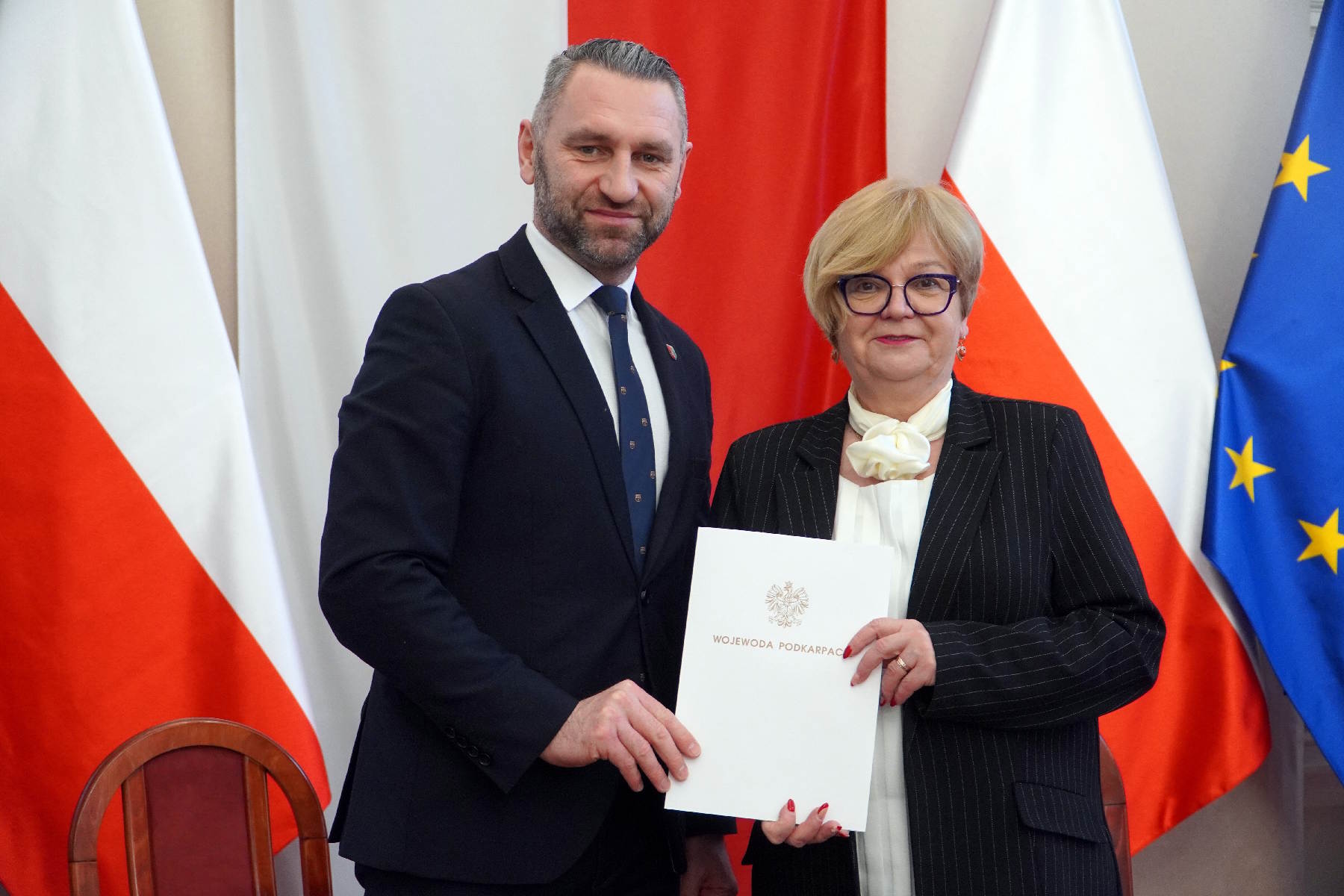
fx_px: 1960
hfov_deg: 37.9
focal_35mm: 52
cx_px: 672
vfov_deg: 25.8
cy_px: 448
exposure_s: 1/160
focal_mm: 35
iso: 1600
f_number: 4.5
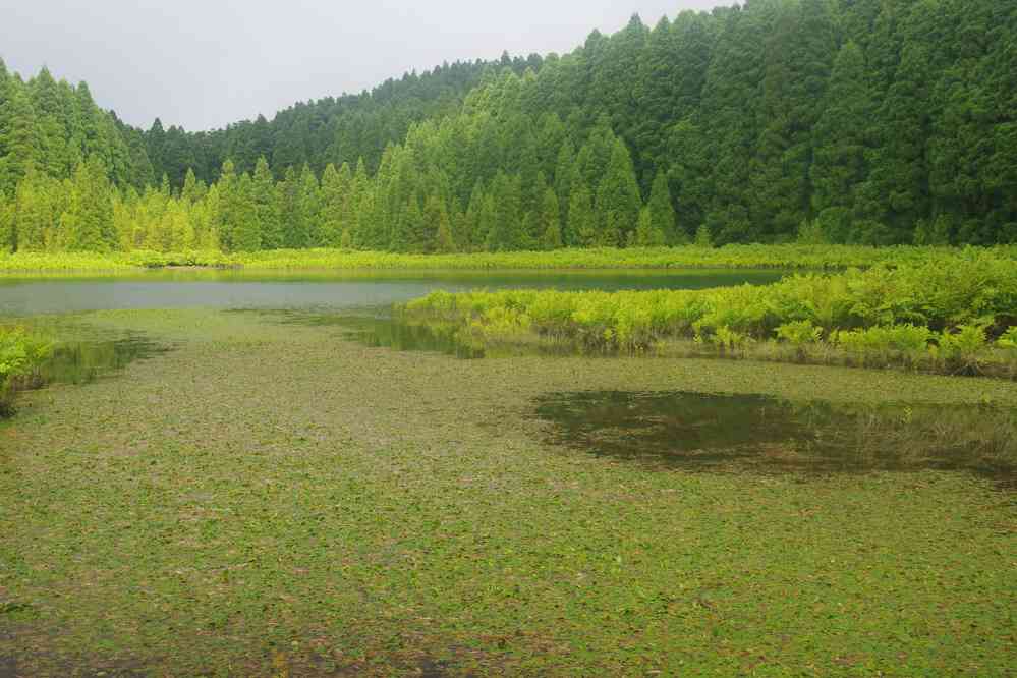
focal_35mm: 39
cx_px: 508
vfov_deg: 34.2
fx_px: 1102
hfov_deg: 49.6
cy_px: 339
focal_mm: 26
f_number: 10
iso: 200
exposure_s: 1/50
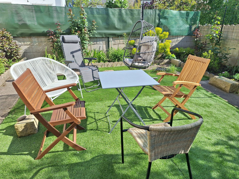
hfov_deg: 73.9
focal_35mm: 23
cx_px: 120
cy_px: 90
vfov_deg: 58.9
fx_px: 159
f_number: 1.8
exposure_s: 1/2000
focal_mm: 5.54
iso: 40
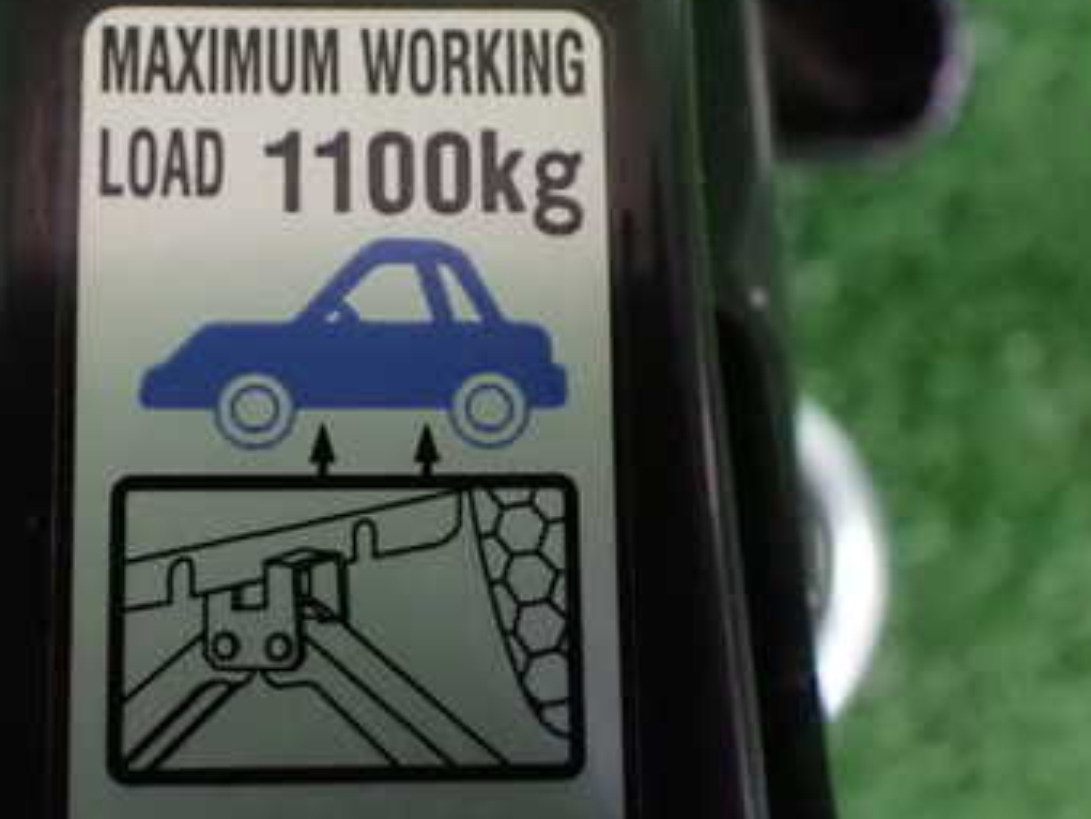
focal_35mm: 53
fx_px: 1670
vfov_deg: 27.5
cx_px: 398
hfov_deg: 35.9
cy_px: 443
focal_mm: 5.4
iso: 1600
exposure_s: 1/30
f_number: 2.3
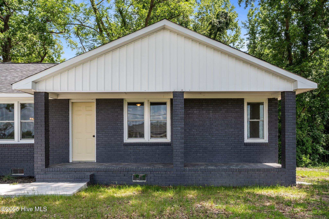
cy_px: 110
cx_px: 164
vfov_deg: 43.6
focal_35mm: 30
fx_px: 274
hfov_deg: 61.9
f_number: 7.1
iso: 200
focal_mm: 30
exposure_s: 1/320
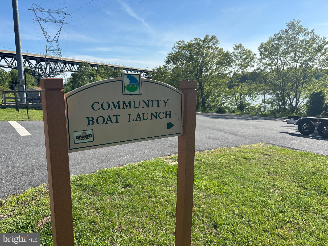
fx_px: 246
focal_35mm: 26
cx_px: 164
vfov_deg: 53.1
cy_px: 123
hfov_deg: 67.3
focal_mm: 5.96
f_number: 1.6
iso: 50
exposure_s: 1/3021
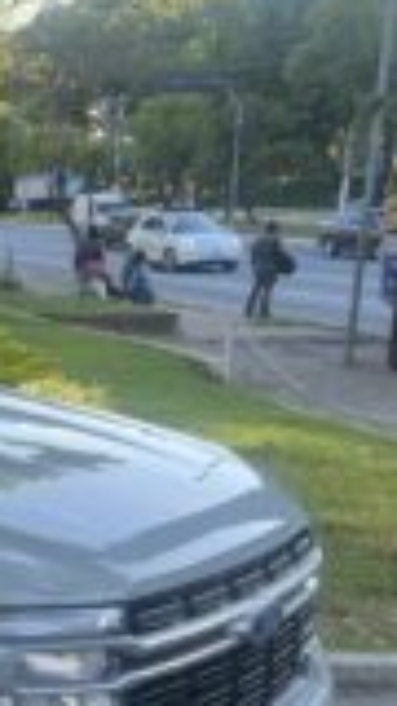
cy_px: 468
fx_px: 1329
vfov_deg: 29.6
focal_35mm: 71
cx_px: -397
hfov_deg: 14.2
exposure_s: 1/271
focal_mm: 5.7
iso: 40
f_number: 1.5
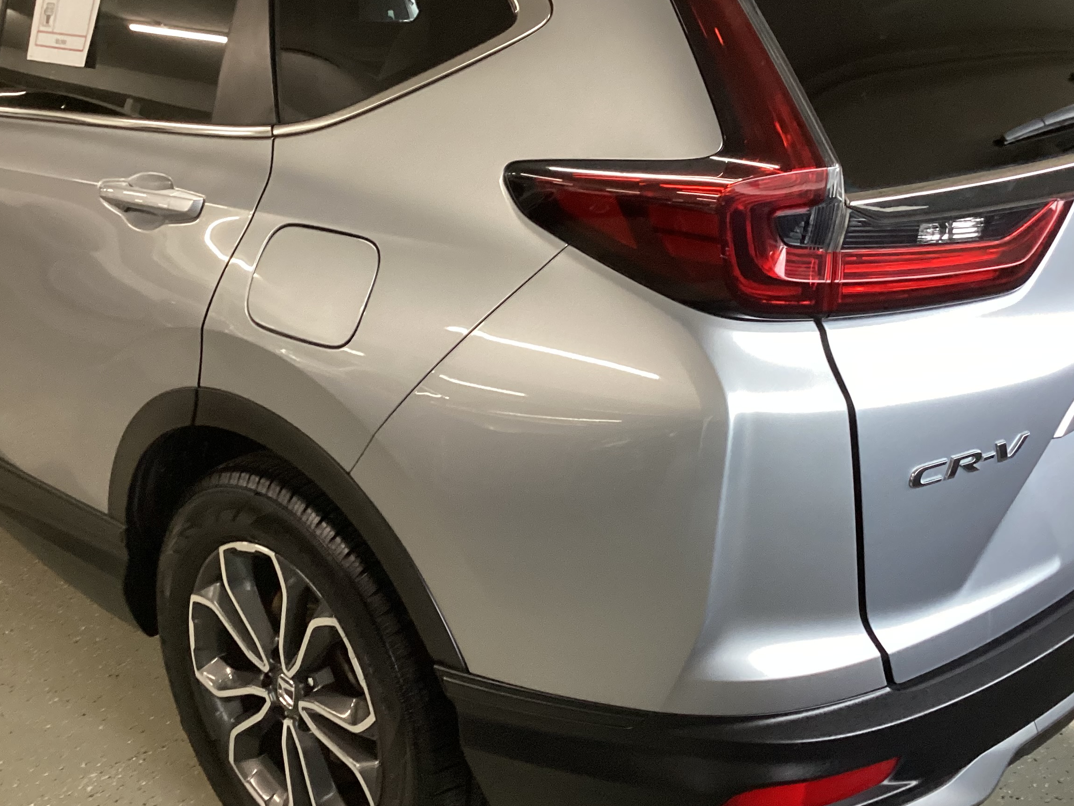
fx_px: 1365
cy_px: 336
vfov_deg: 32.8
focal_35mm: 44
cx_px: 579
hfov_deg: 42.9
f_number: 2.4
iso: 250
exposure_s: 1/50
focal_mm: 3.3
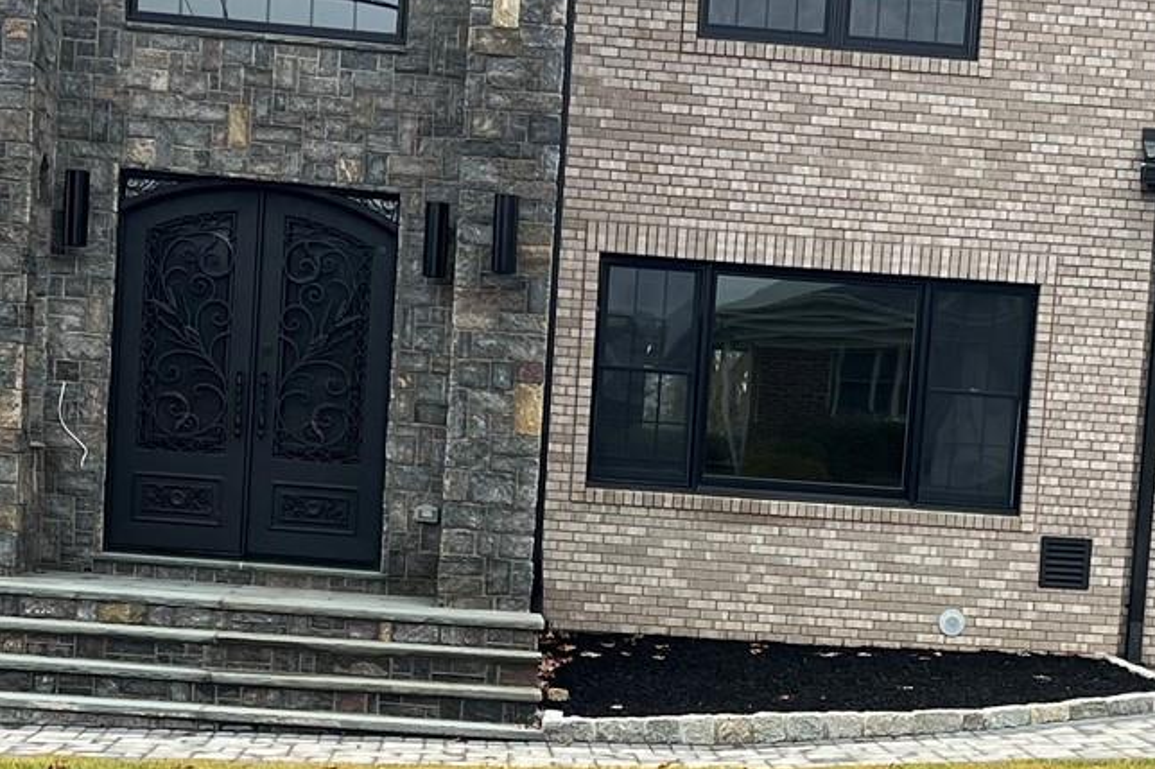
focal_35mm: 86
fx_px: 2758
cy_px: 701
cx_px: 716
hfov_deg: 23.6
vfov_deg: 15.7
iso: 50
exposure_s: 1/486
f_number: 1.5
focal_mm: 5.7
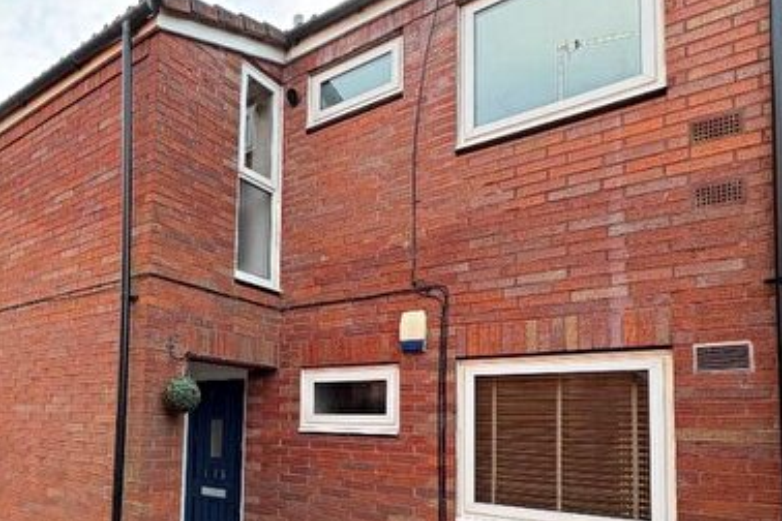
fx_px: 586
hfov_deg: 64.5
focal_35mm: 27
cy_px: 384
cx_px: 223
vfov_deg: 46.4
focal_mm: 2.22
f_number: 2.2
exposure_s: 1/99
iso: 50
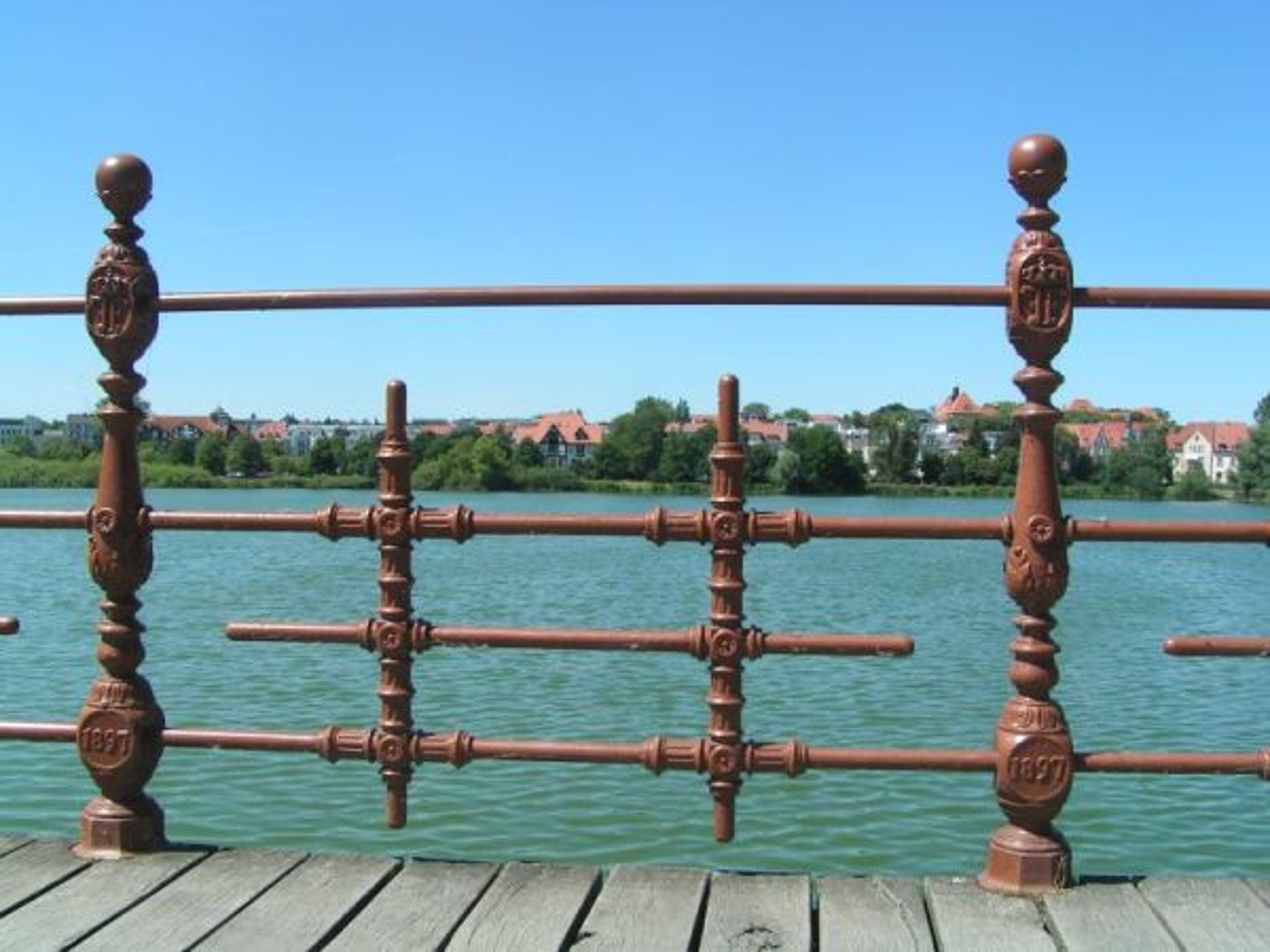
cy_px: 476
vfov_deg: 37.7
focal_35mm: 38
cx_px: 635
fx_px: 1394
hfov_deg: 49.0
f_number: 5.6
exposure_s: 1/320
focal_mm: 5.8
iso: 50
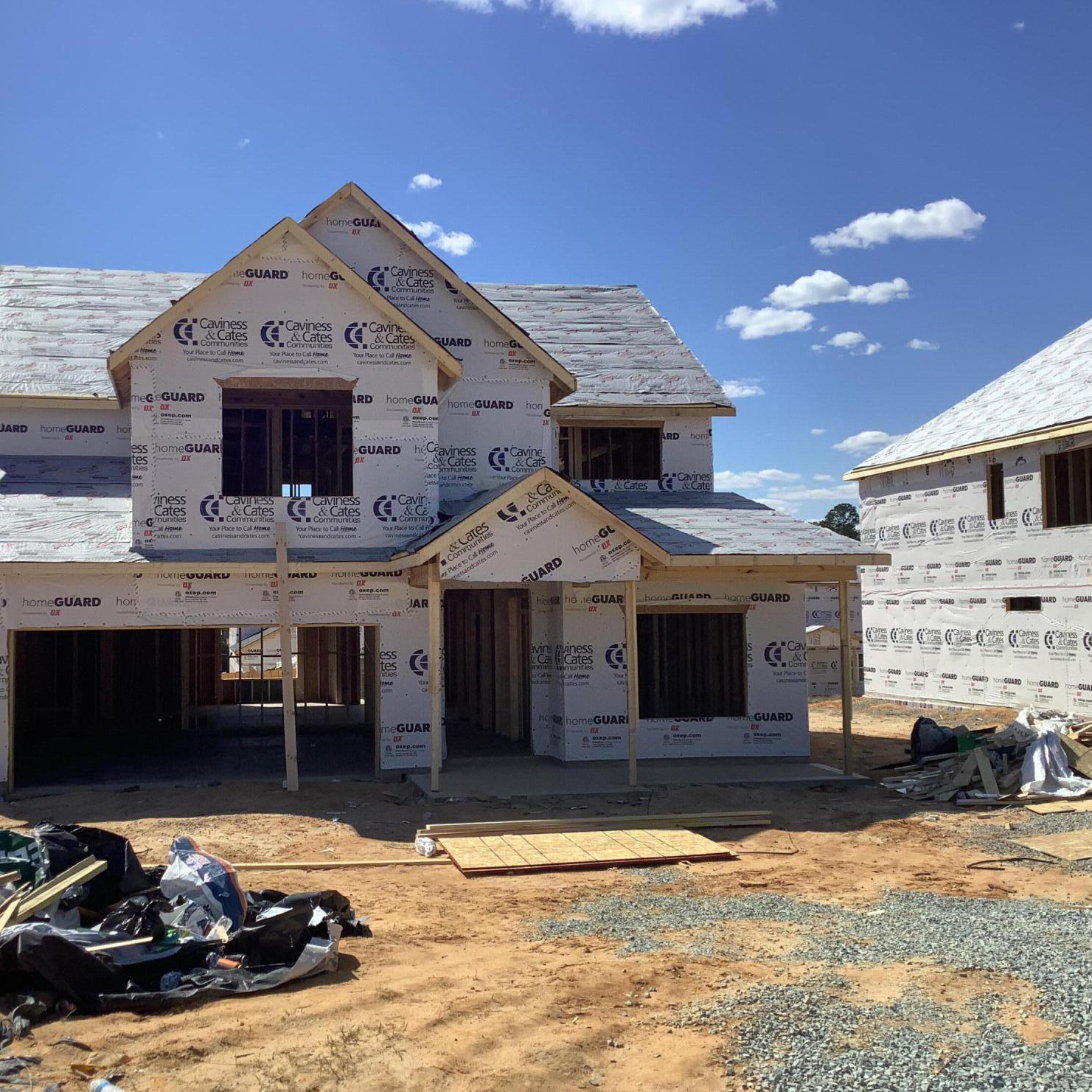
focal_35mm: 37
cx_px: 418
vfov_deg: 44.9
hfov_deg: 44.6
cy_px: 545
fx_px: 1321
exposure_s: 1/1942
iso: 25
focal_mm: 3.3
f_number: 2.4
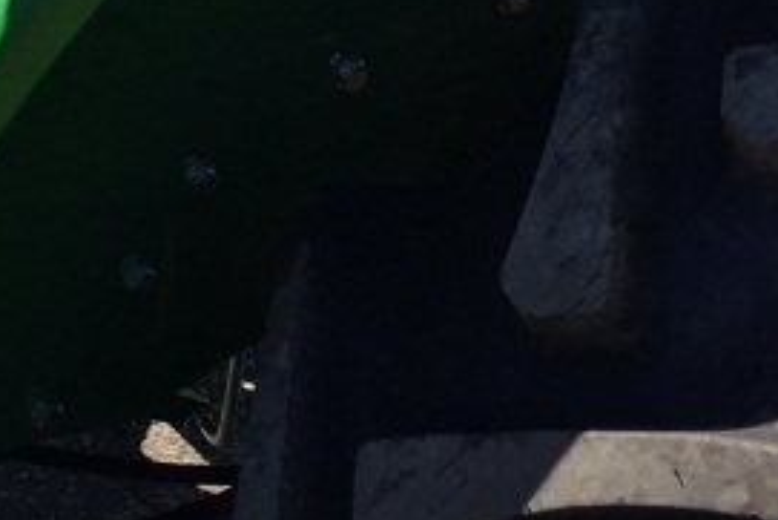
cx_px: -123
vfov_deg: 11.3
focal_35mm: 109
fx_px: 2357
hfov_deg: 17.9
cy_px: -524
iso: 32
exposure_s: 1/1582
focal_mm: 4.15
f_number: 2.2
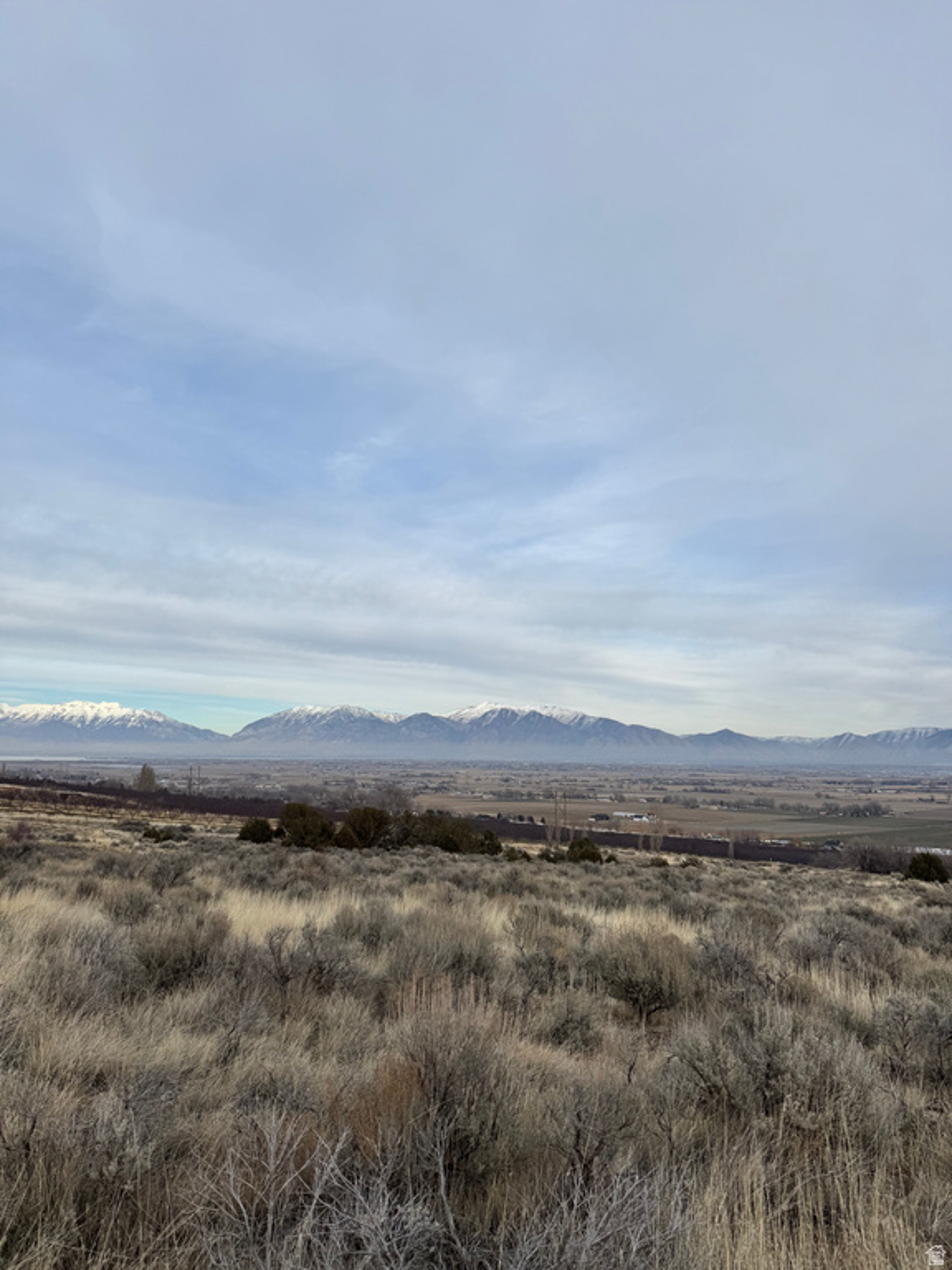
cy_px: 635
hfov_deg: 56.8
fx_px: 880
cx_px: 476
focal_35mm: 24
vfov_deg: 71.6
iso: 80
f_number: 1.78
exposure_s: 1/4310
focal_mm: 6.76
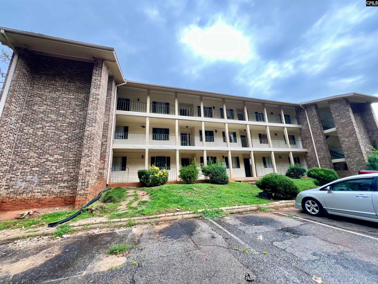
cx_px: 189
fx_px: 142
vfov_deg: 89.9
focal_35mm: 13
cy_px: 142
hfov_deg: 106.2
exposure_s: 1/241
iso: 32
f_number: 1.8
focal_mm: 1.57
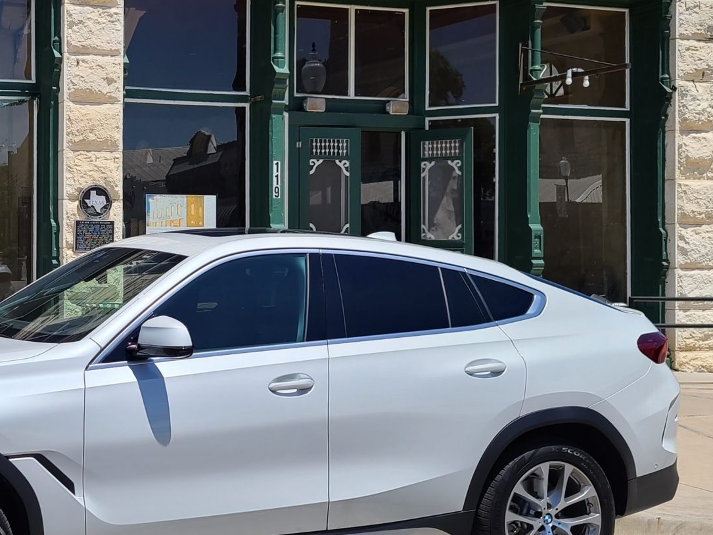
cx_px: 76
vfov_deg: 24.8
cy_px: 214
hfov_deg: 31.2
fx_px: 1215
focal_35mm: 59
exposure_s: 1/1231
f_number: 1.8
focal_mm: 7
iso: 16
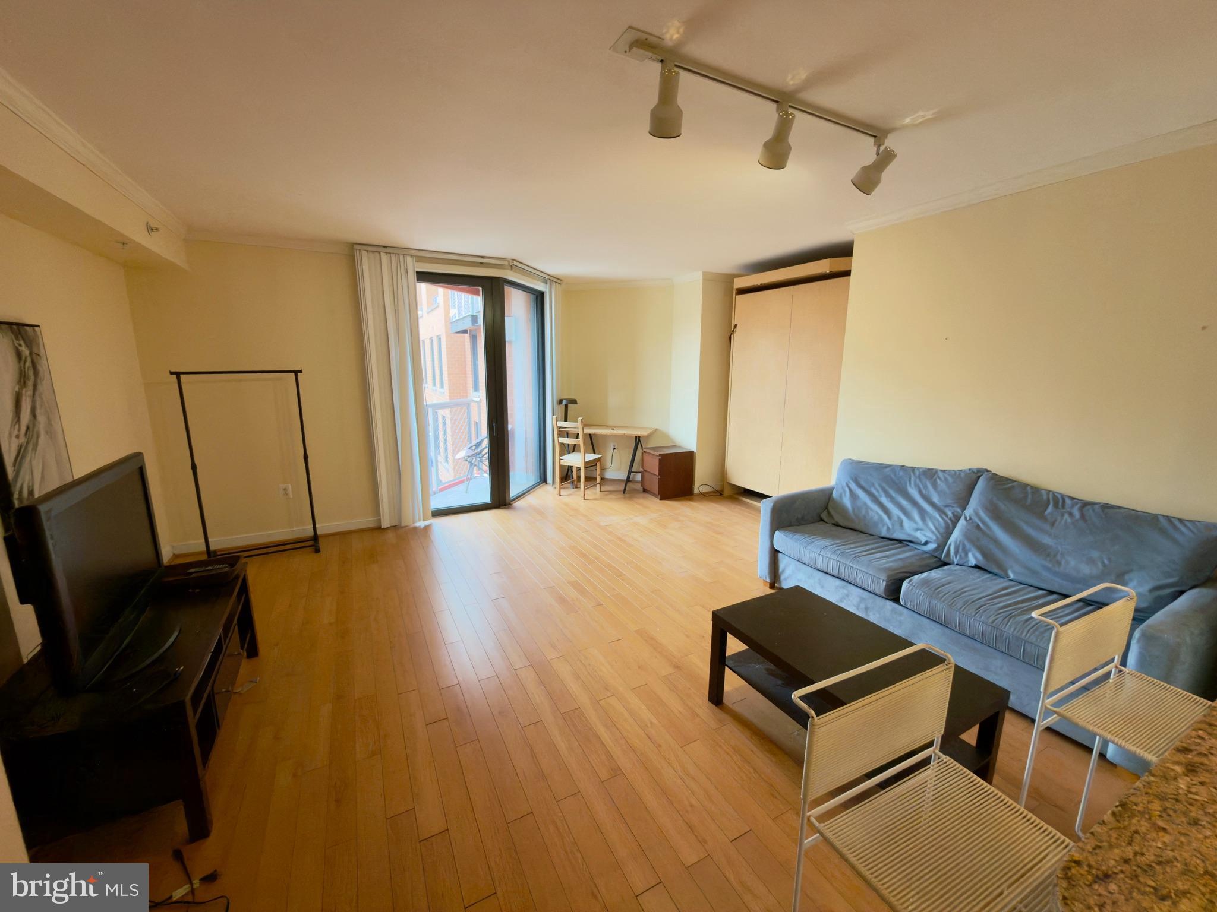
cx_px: 608
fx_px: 492
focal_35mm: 14
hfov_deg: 102.1
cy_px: 456
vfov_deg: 85.7
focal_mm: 2.22
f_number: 2.2
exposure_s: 1/30
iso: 80
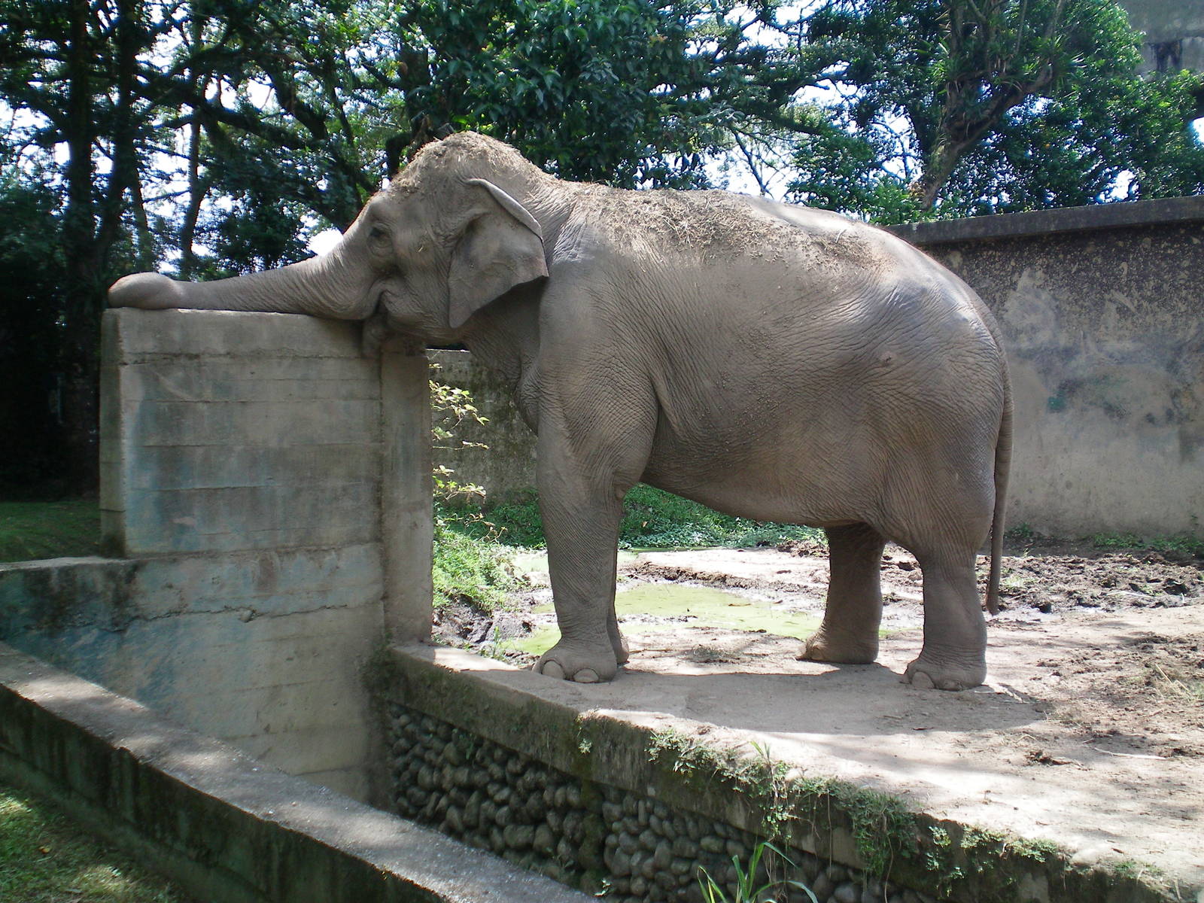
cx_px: 602
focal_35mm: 50
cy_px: 452
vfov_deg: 29.1
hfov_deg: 38.2
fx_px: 1739
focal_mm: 8.4
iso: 64
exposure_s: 1/200
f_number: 3.7
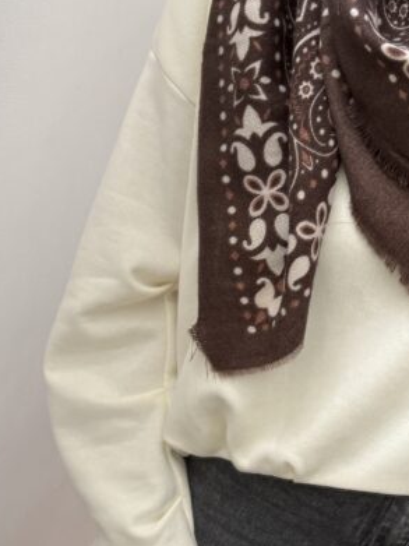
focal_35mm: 59
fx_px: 930
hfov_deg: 23.1
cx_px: 463
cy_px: 373
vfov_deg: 32.4
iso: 400
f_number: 1.78
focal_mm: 6.76
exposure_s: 1/60
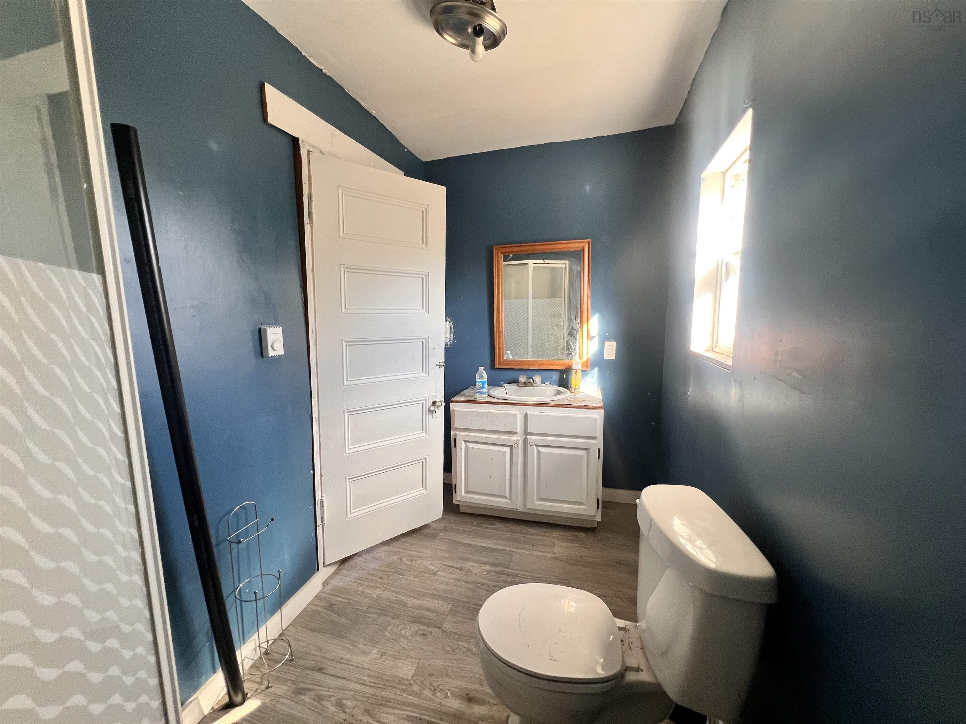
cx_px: 483
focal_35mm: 13
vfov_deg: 89.9
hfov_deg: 106.2
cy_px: 362
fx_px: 363
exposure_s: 1/99
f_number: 1.8
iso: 125
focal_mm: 1.57
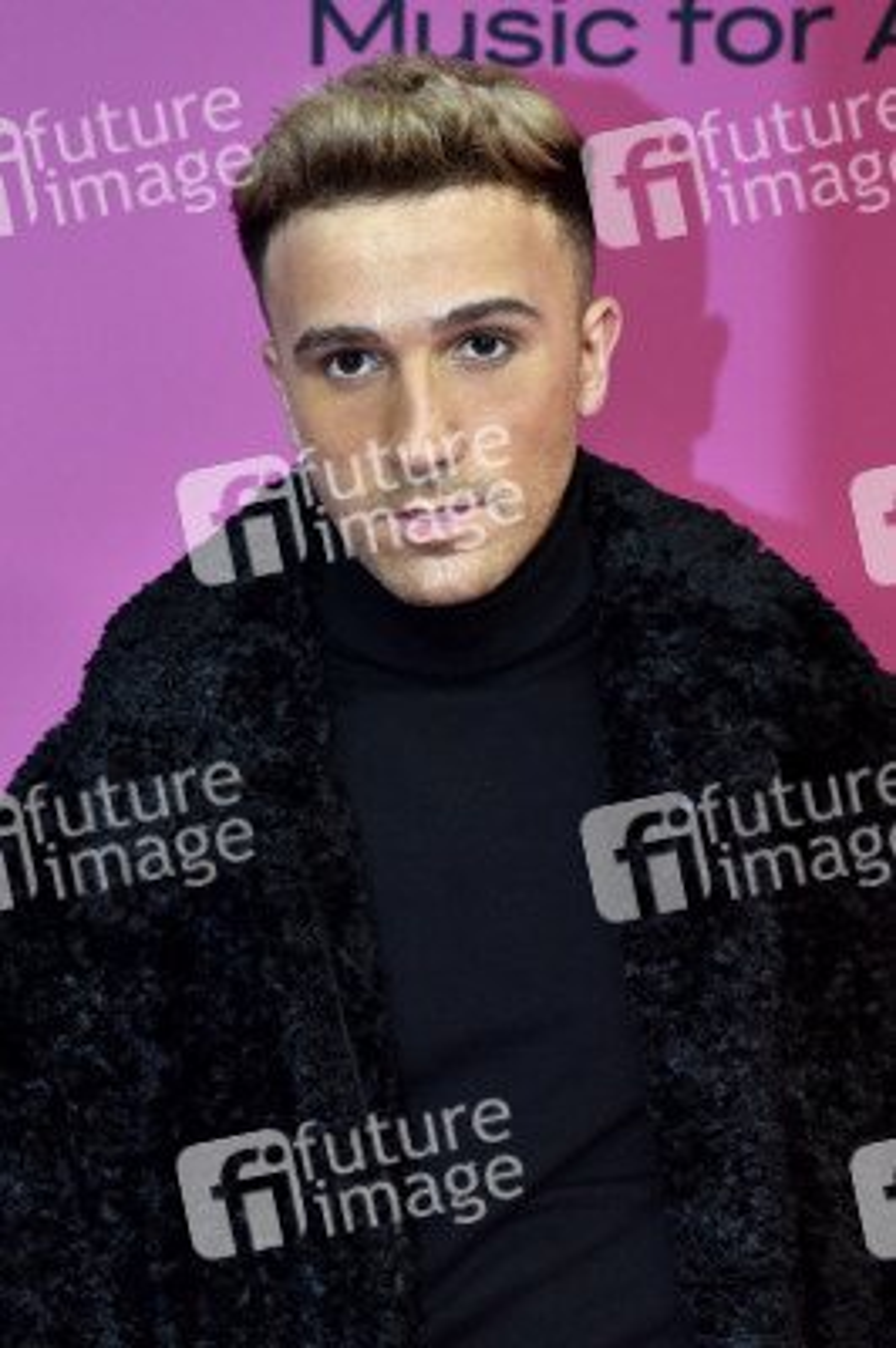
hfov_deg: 7.8
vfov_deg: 11.8
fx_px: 6544
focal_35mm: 175
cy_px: 674
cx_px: 448
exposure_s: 1/200
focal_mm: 175
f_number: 5.6
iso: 2000
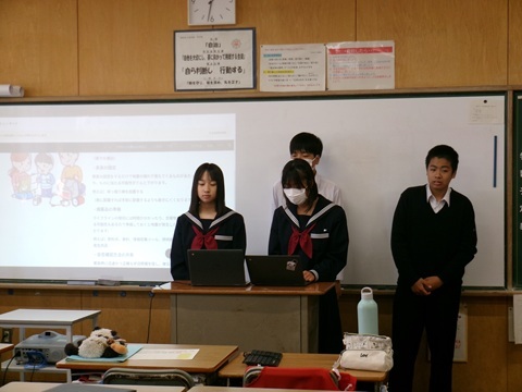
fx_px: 1176
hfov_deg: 25.0
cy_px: 196
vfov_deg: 18.9
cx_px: 261
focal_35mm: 78
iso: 197
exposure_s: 1/34
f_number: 5.4
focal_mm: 14
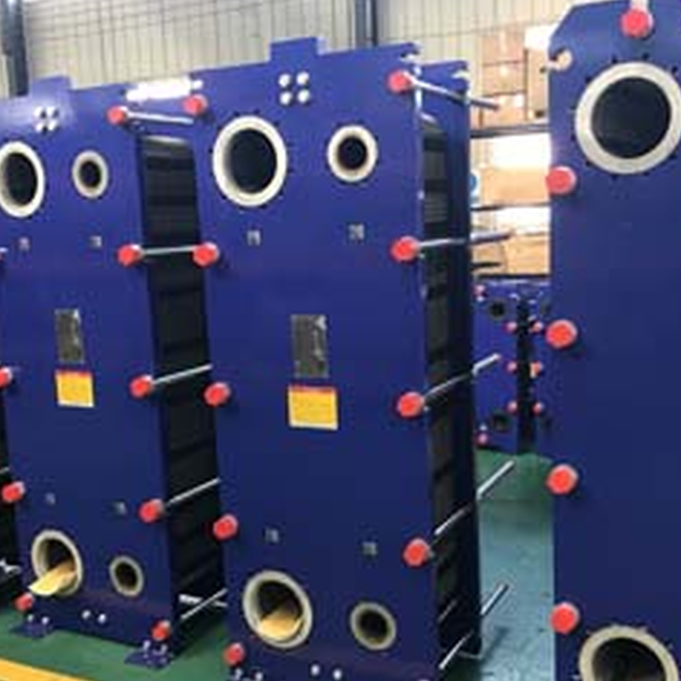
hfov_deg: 40.0
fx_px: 935
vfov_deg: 40.0
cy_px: 378
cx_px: 332
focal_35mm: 42
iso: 40
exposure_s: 1/25
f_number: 1.8
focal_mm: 3.99
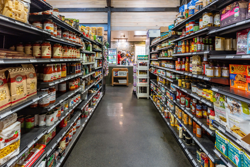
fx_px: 118
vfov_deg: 70.4
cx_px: 125
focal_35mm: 17
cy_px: 84
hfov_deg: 93.3
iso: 320
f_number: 5.6
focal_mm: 17
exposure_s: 1/5
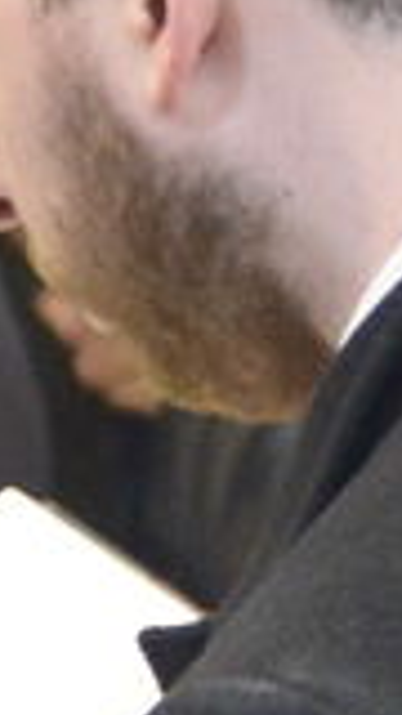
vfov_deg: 4.9
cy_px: 494
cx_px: -1563
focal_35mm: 440
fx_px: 8338
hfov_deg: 2.6
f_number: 4
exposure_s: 1/200
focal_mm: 48
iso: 5000
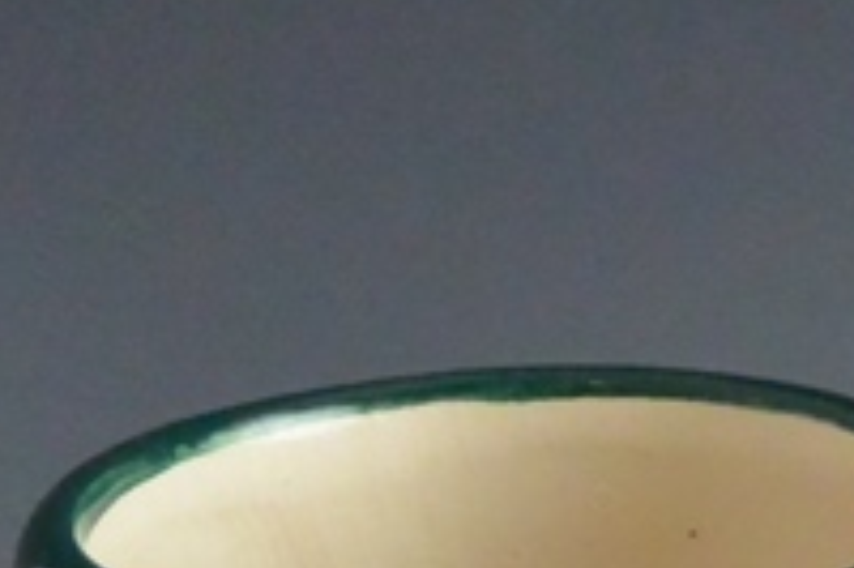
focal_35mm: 225
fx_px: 5333
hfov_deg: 8.8
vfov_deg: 5.8
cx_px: 1550
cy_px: 1386
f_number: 4.5
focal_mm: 16.9
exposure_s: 1/125
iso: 1400
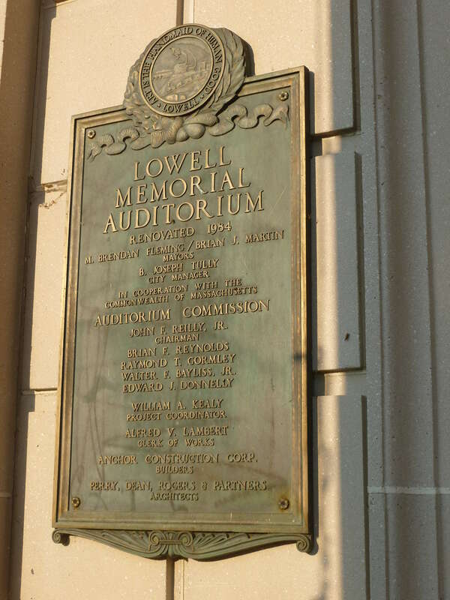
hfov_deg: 27.0
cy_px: 300
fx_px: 936
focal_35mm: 54
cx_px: 225
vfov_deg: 35.5
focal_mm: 9.6
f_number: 4
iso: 100
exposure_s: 1/400
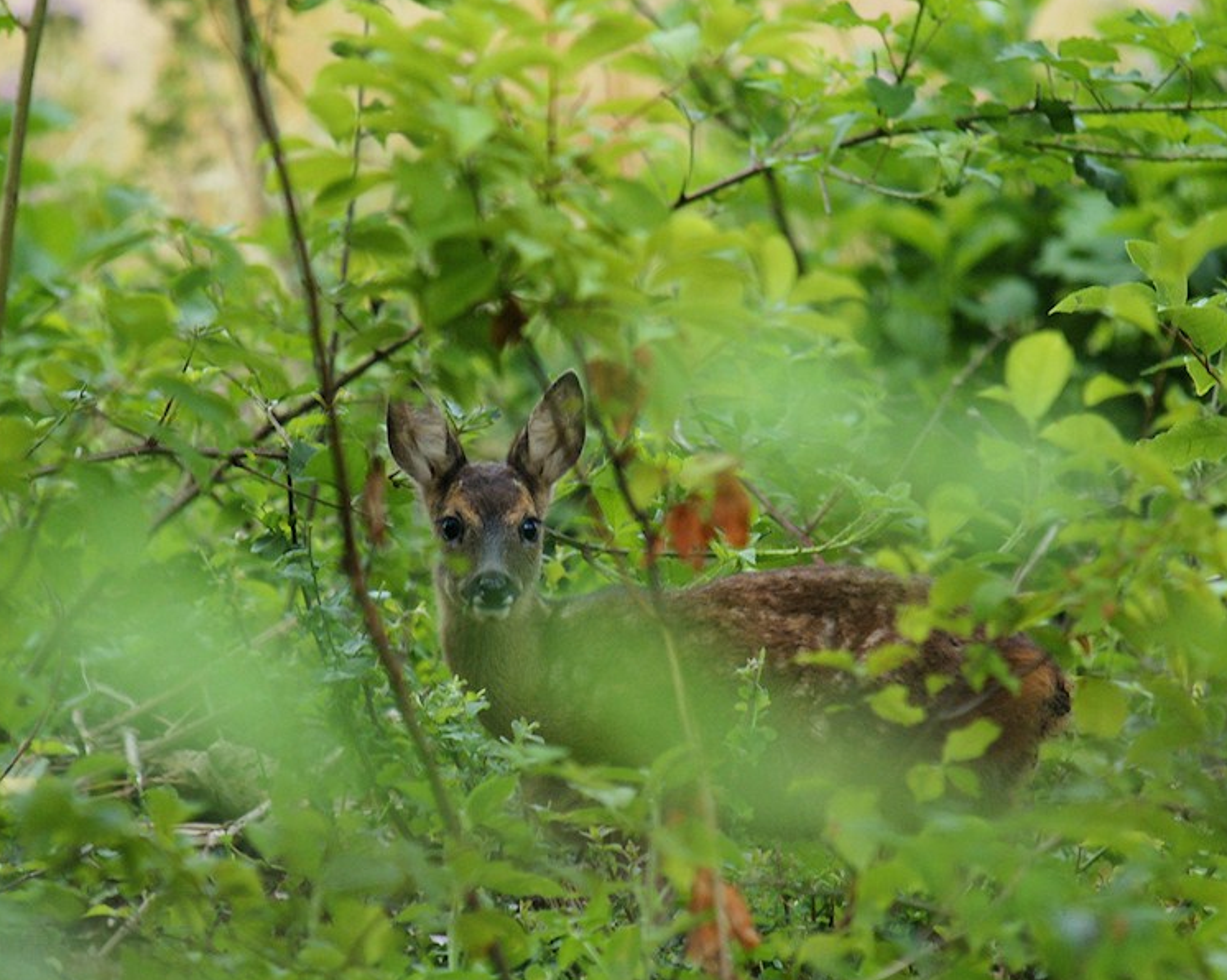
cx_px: 615
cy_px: 527
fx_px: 25697
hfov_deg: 2.7
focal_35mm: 708
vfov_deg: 2.2
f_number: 4
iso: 400
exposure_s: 1/50
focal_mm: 300
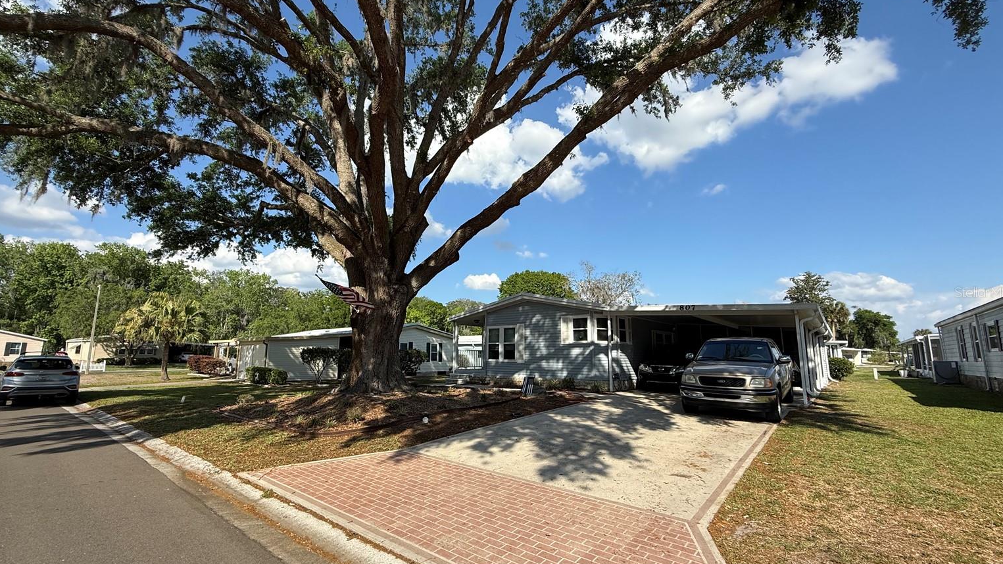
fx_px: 426
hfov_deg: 99.4
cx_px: 491
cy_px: 292
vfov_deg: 67.1
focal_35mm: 16
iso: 50
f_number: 2.2
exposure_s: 1/2165
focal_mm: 2.22
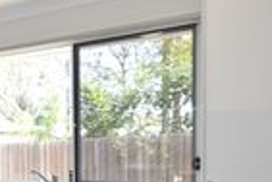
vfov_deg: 26.6
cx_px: -33
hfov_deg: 33.9
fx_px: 378
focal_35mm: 50
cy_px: 142
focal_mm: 10
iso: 800
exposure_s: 1/160
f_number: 6.3
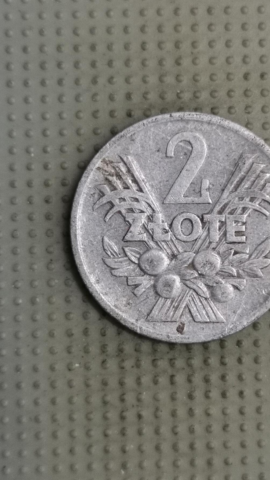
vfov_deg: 36.6
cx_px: 177
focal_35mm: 57
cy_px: 241
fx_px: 726
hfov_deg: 21.0
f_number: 1.8
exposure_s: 1/30
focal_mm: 4.75
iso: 320
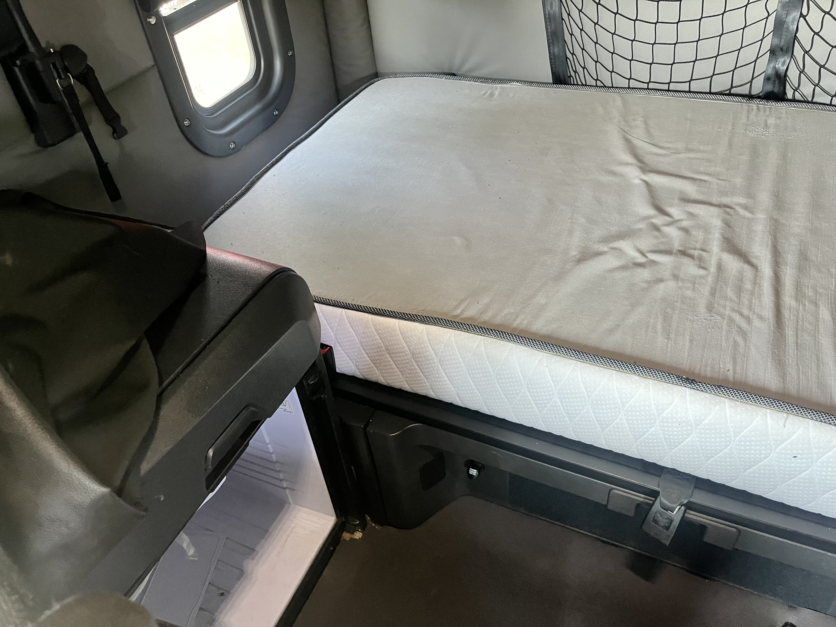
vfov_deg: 53.1
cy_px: 314
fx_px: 628
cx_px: 418
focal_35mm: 26
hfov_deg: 67.3
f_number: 1.6
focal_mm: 5.1
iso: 400
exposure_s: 1/60
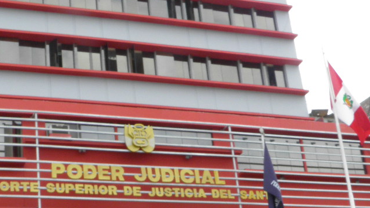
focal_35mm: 66
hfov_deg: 31.2
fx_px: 648
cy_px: 217
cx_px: 82
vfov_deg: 17.8
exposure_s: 1/200
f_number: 5.9
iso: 100
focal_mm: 5.5
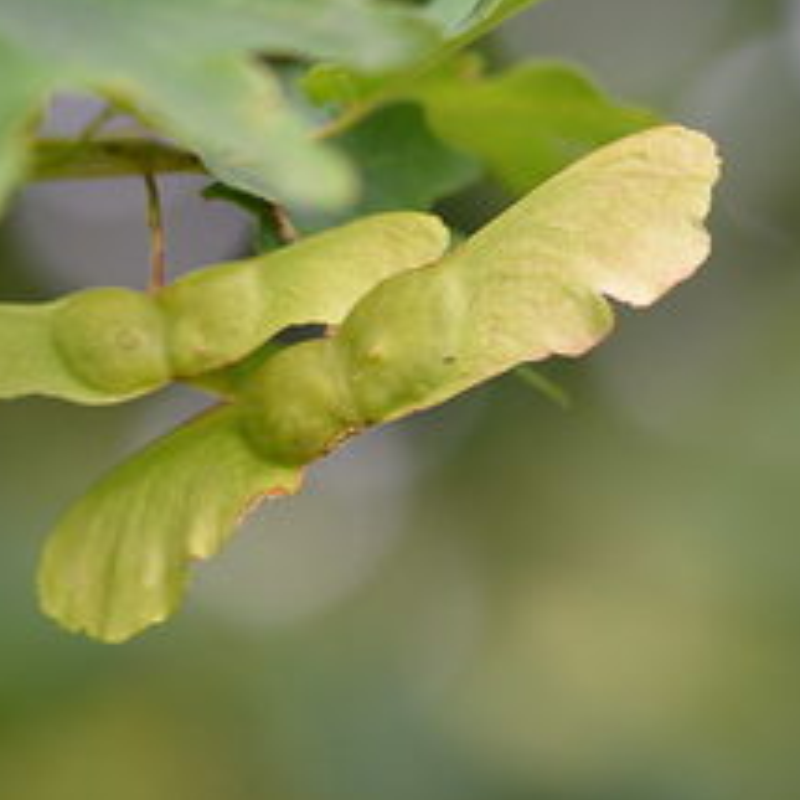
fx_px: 6511
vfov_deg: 7.0
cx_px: 190
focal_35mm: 249
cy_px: 376
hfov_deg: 7.0
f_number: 5.6
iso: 200
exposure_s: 1/125
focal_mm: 105
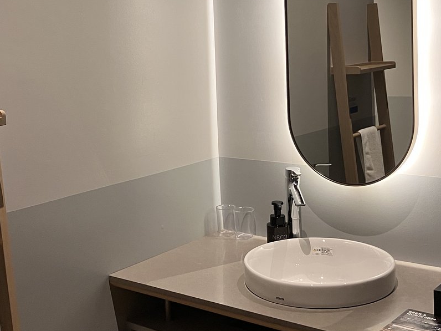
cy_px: 99
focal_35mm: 54
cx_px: 194
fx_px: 688
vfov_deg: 26.8
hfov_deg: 35.5
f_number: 1.8
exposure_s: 1/60
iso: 125
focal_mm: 3.99
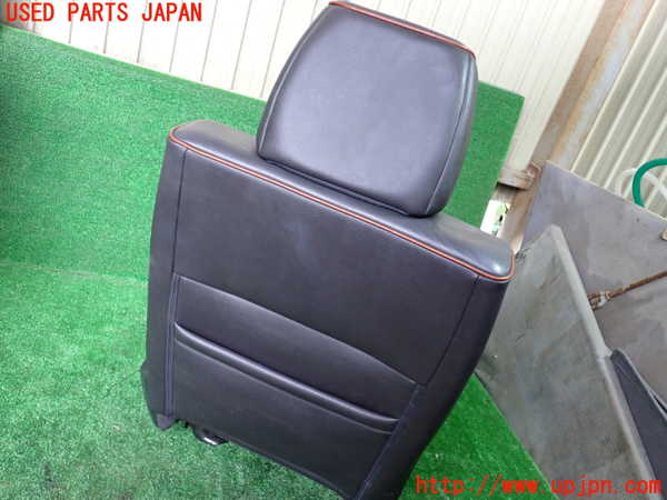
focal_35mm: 30
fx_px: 578
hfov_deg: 60.0
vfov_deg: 46.8
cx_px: 334
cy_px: 250
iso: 640
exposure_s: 1/30
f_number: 2.3
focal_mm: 5.4
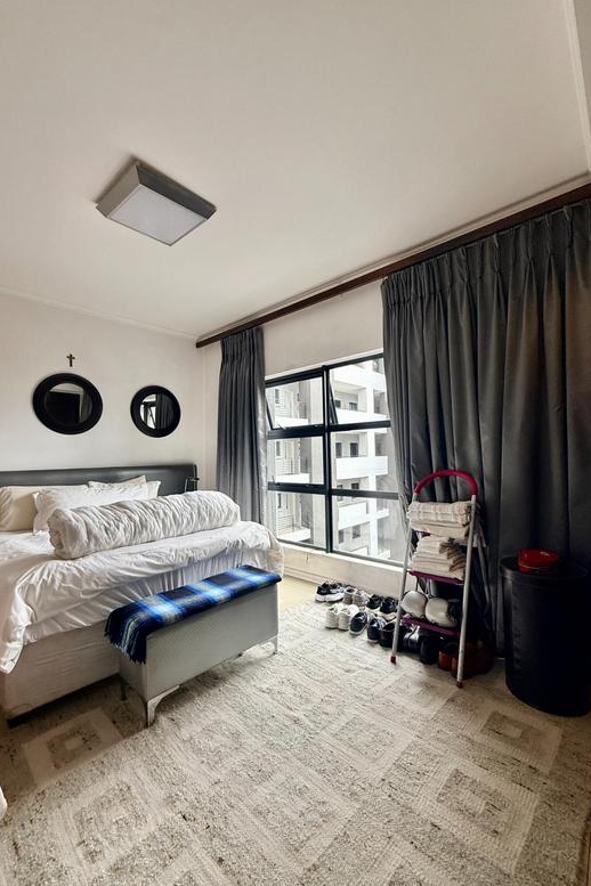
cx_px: 298
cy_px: 448
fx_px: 369
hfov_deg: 77.3
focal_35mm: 15
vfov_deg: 100.4
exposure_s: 1/123
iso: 64
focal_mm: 2.22
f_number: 2.2
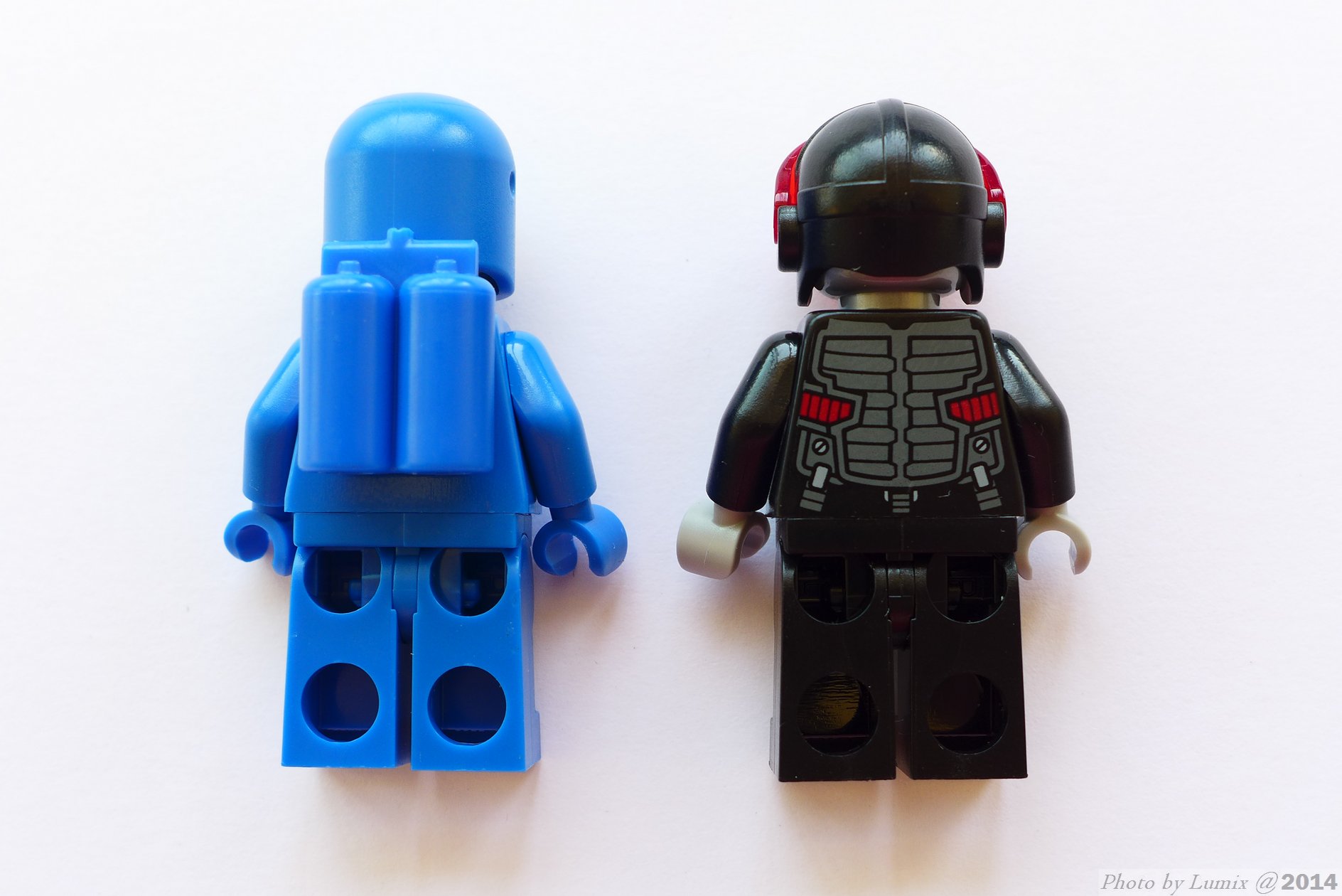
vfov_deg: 27.0
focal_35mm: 50
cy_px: 448
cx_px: 671
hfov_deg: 39.6
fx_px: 1864
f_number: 3.5
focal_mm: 9.8
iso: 80
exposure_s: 1/25
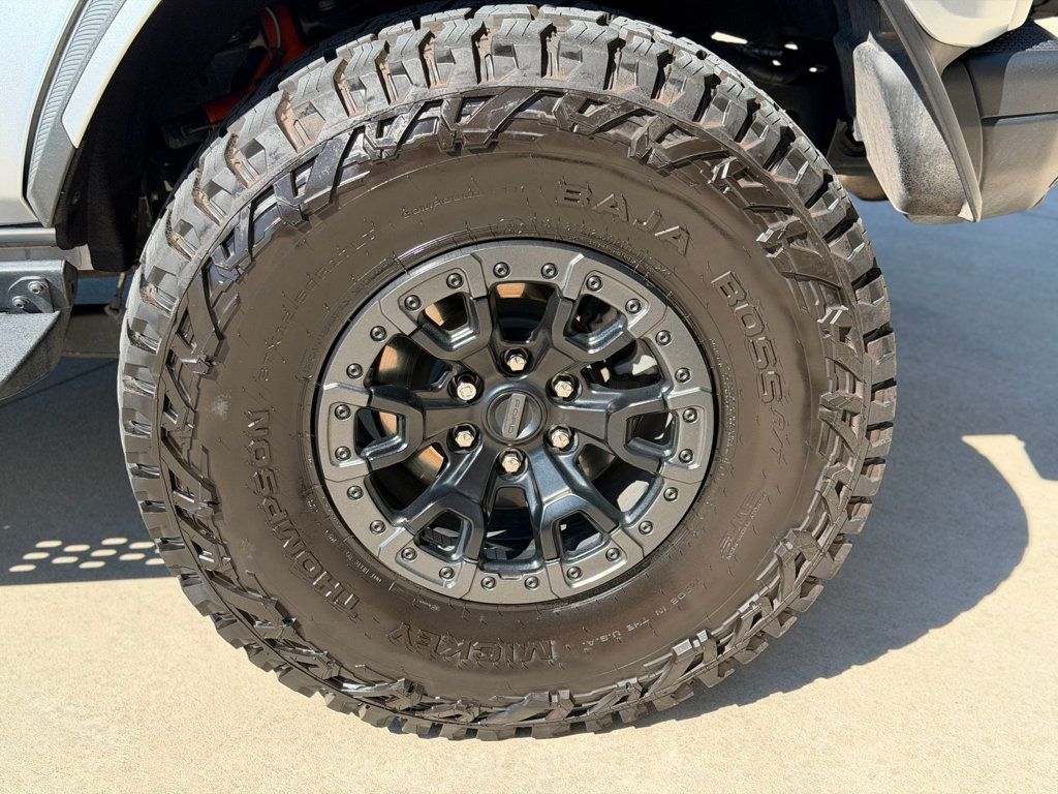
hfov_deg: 39.7
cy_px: 397
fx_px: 1467
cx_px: 529
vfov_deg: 30.3
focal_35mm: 48
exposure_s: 1/1377
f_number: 1.78
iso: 100
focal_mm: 6.76
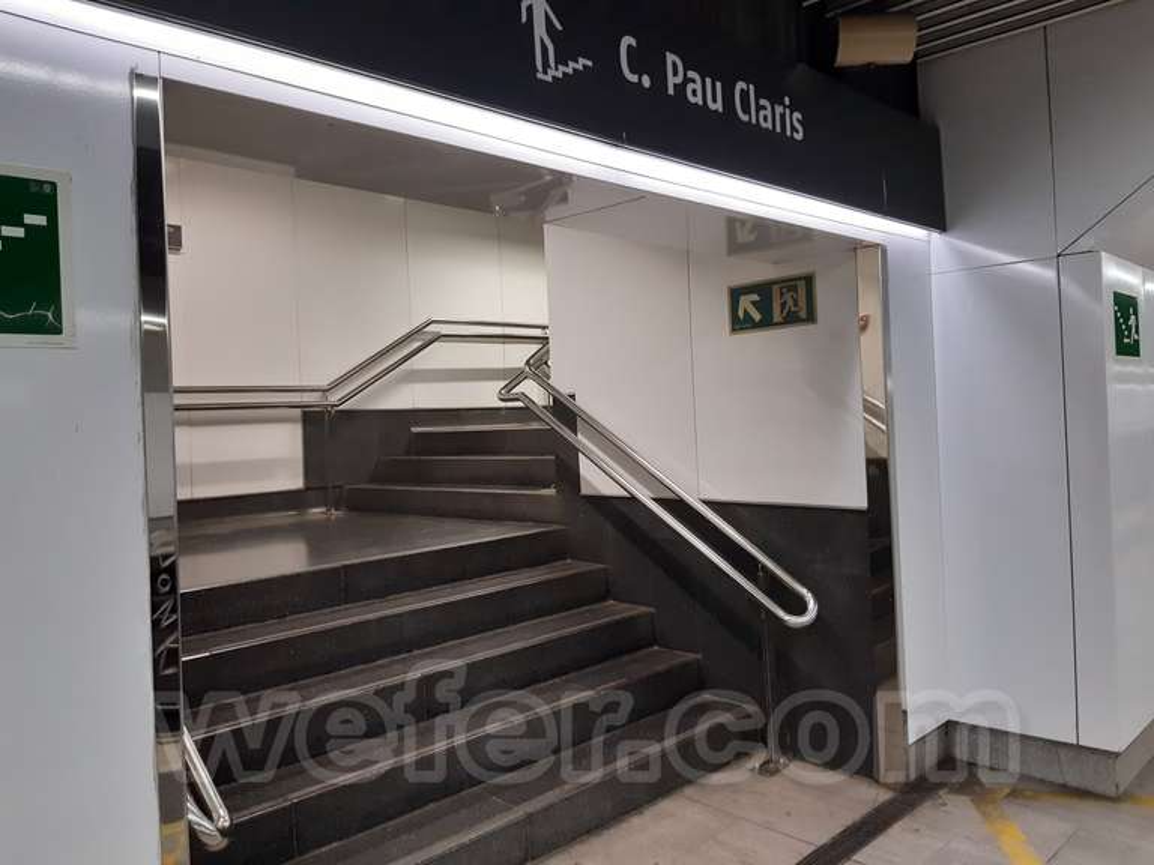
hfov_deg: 67.3
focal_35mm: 26
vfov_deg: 53.1
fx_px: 867
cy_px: 432
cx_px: 577
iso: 200
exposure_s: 1/50
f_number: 1.7
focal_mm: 3.92
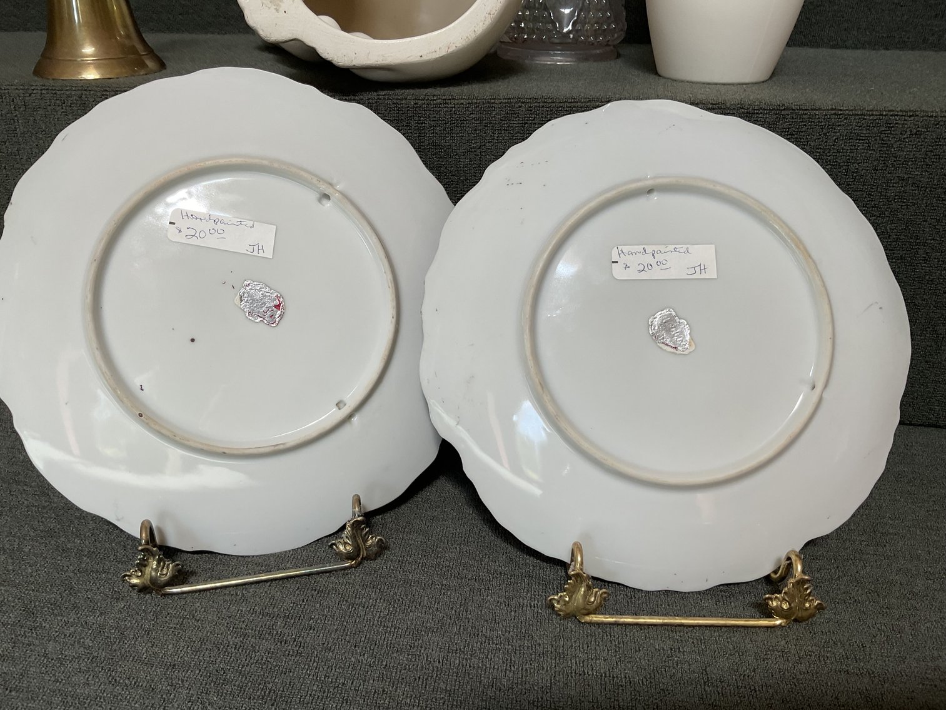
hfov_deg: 61.7
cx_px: 473
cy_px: 355
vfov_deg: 48.2
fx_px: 793
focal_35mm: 29
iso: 32
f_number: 1.8
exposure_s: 1/120
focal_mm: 3
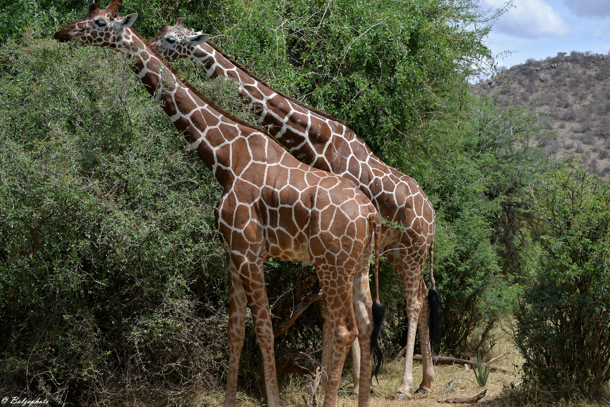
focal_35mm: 80
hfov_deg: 25.4
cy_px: 204
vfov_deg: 17.1
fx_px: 1356
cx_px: 305
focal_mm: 80
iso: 100
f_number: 4.5
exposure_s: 1/1000
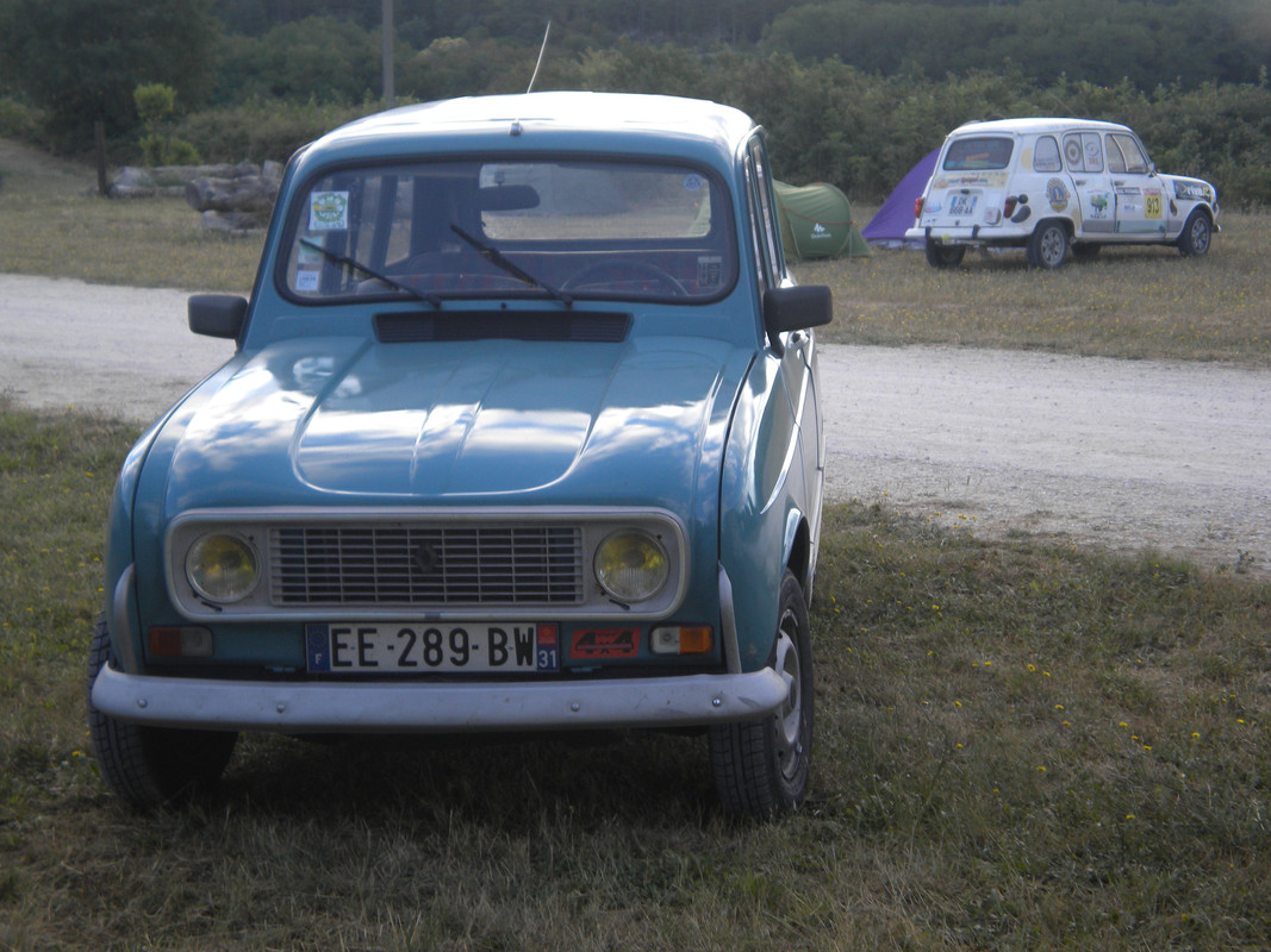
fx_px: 2496
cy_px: 476
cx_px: 636
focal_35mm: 68
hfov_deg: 28.6
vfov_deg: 21.6
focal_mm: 12.3
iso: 80
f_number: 4.6
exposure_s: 1/129
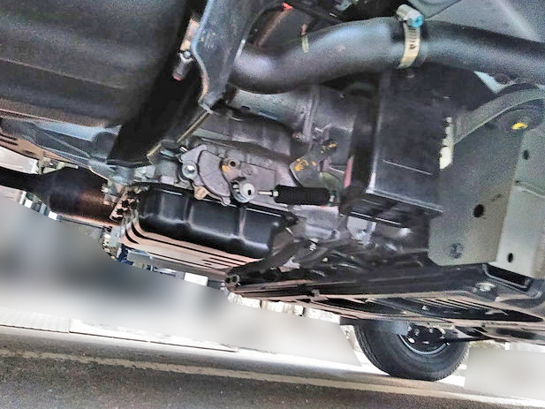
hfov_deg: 63.4
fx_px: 441
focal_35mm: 28
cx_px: 276
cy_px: 207
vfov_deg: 49.8
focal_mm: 3.46
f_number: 2.2
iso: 453
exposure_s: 1/30
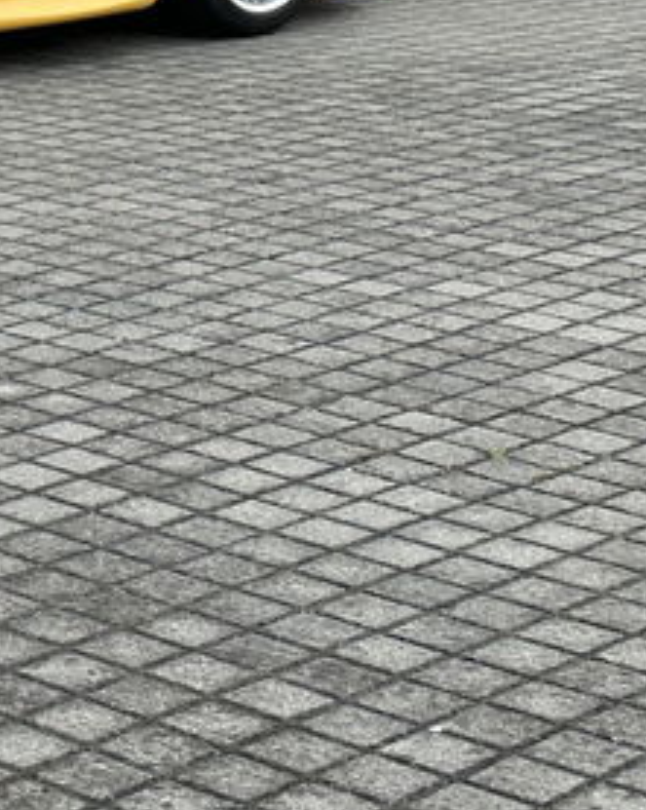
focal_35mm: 130
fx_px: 3112
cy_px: -20
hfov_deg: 11.3
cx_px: -357
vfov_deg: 14.6
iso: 80
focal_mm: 6.86
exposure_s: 1/121
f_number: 1.78
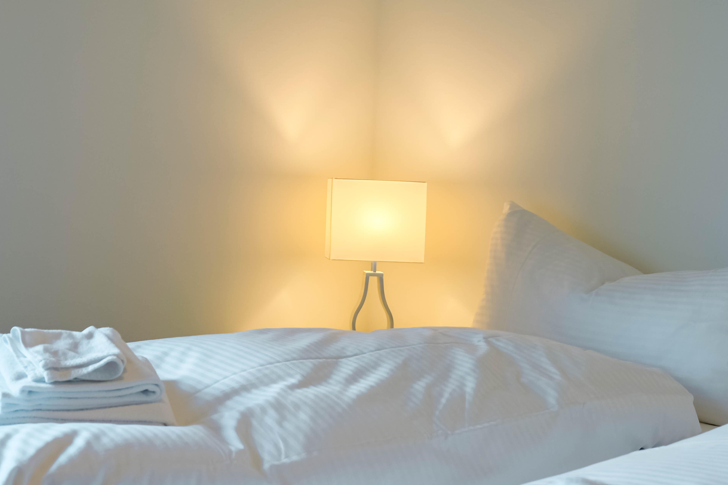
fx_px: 1112
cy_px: 150
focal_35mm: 55
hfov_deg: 36.2
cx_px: 414
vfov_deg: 24.5
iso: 200
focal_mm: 24.3
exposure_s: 1/120
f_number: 3.2
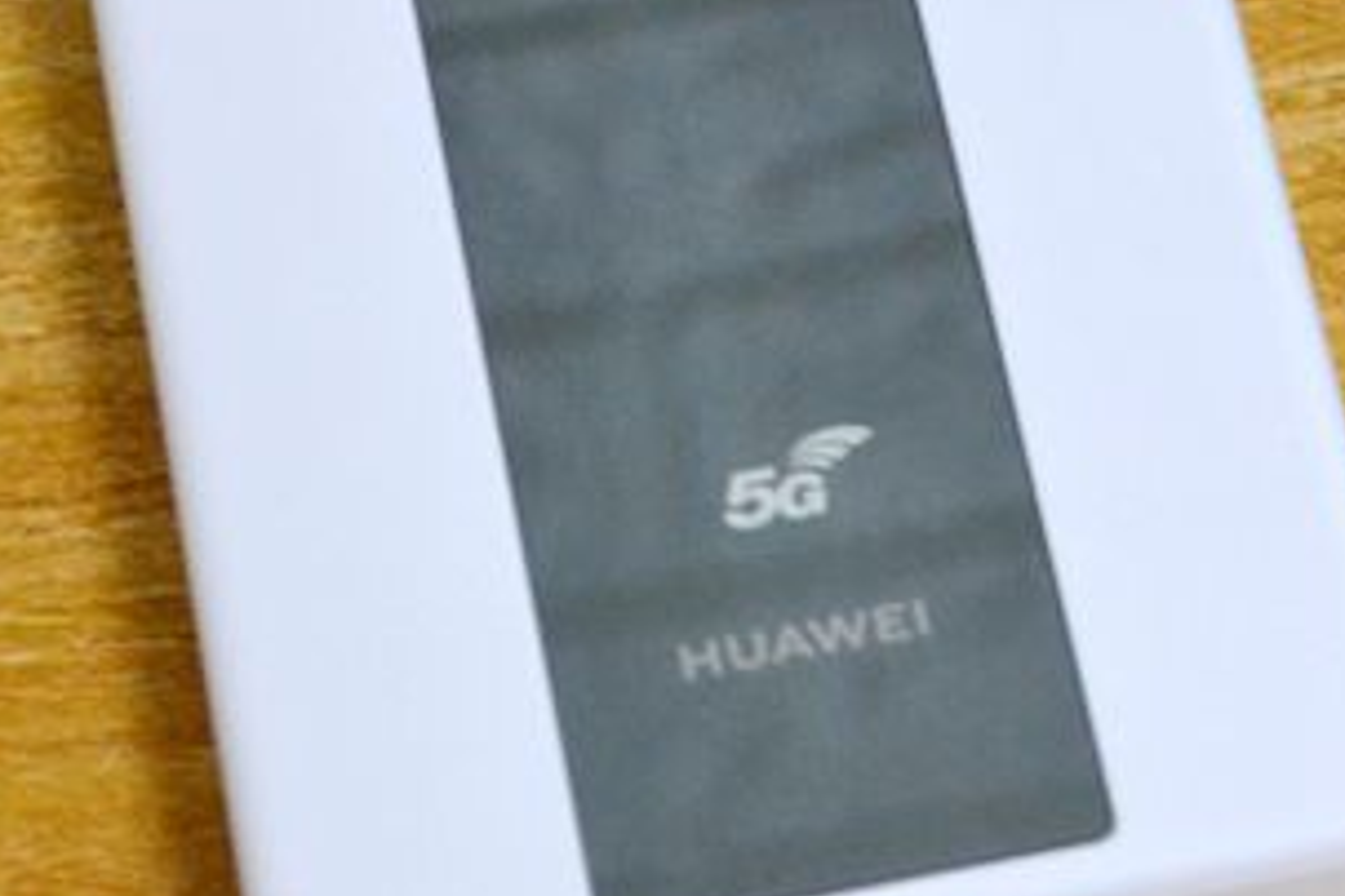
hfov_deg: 9.1
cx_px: 1589
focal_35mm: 223
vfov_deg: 6.1
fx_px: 8331
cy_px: -16
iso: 1400
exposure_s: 1/60
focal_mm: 44
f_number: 5.3
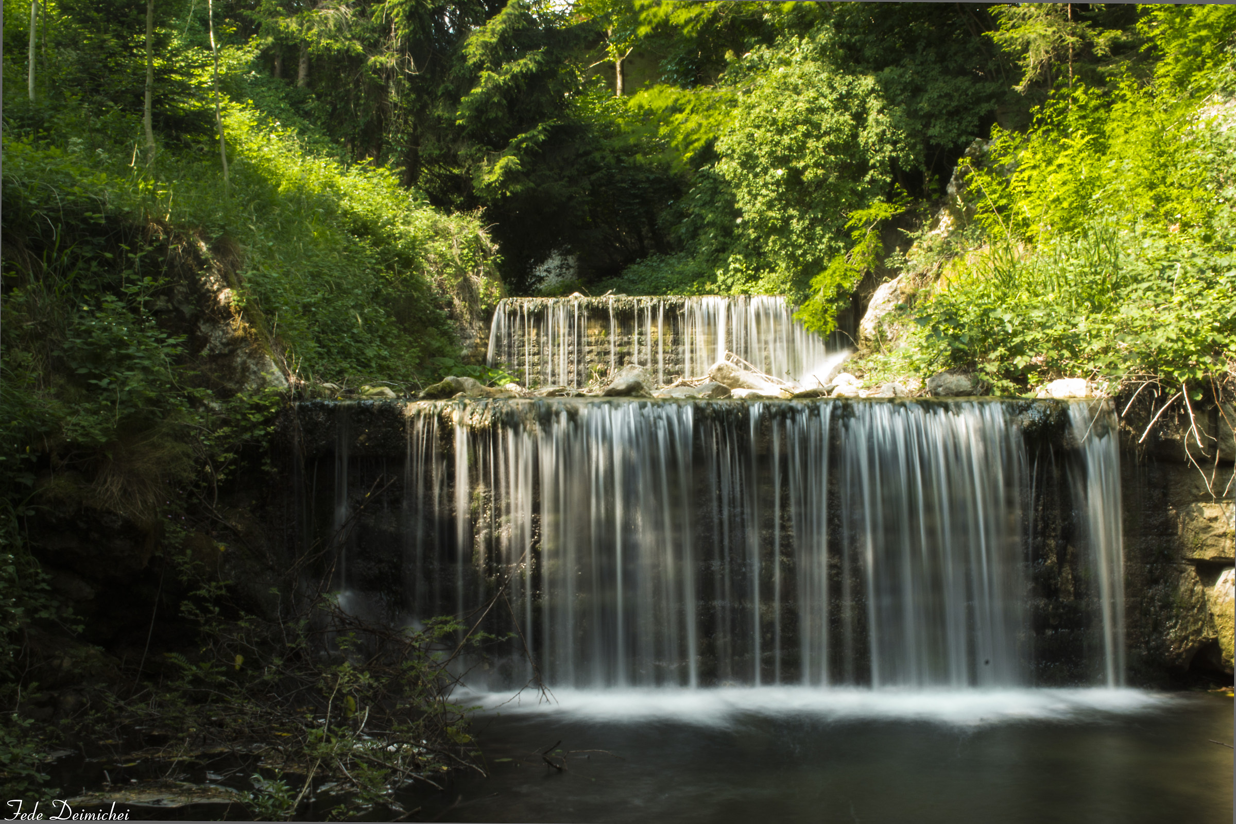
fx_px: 1545
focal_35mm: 45
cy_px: 412
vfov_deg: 29.9
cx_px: 618
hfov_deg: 43.6
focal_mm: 30
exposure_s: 2
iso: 100
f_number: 29
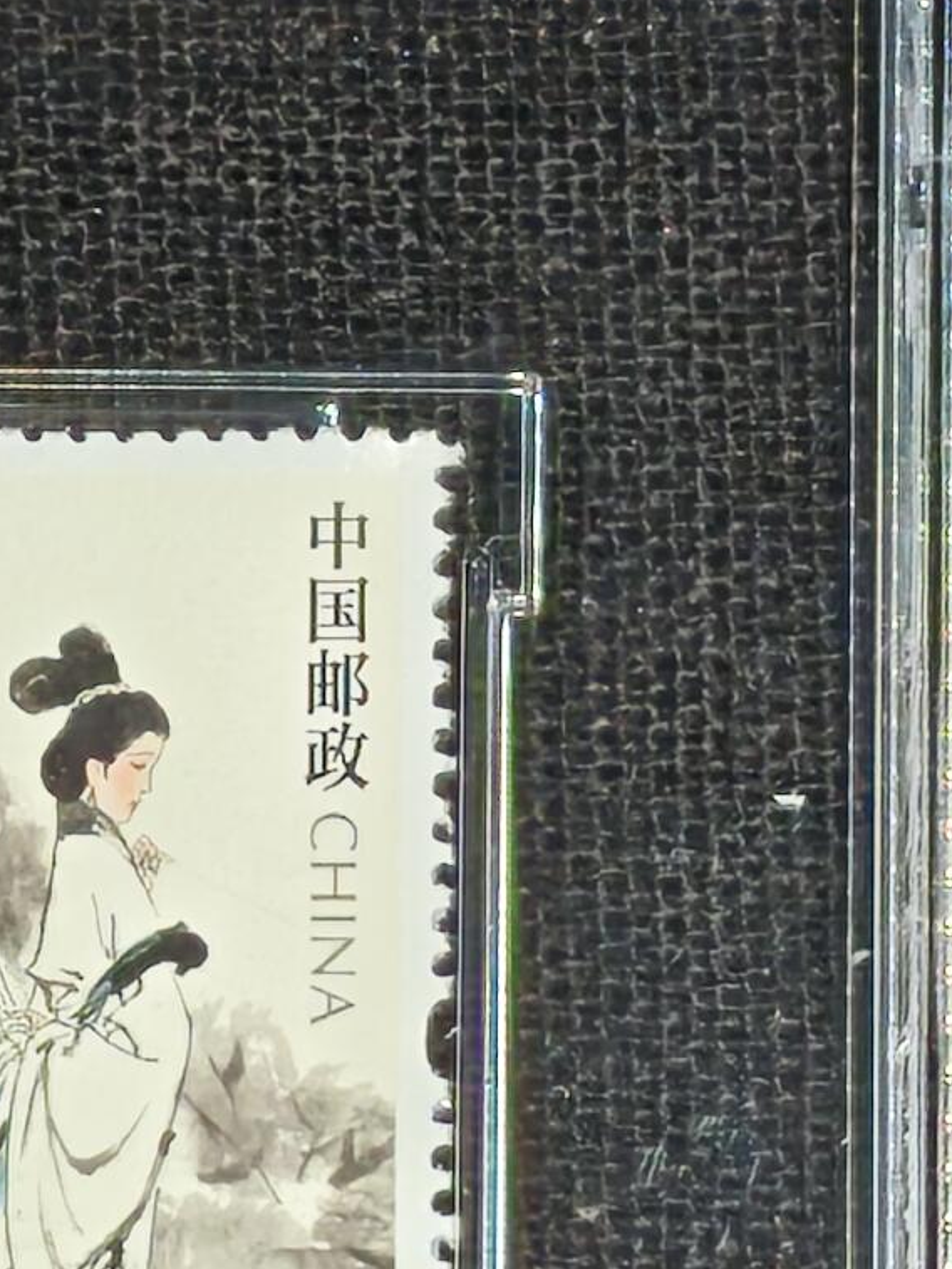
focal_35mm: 328
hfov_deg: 4.5
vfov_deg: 6.0
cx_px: -39
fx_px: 12024
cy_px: 609
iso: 50
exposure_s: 1/483
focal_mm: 4.94
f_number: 1.5
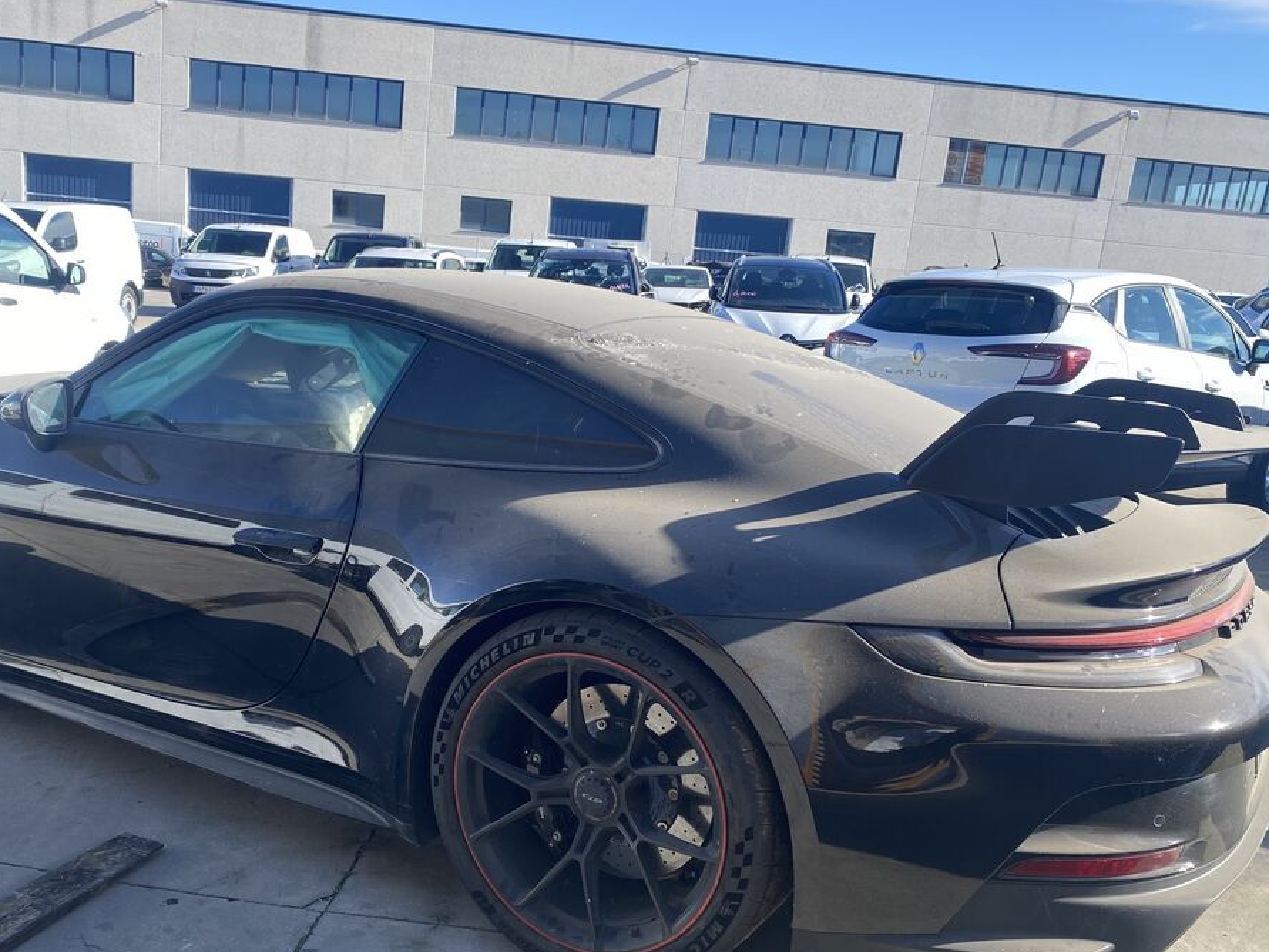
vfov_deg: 40.4
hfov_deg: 52.3
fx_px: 1284
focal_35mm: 35
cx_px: 514
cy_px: 610
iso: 32
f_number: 1.8
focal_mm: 4.25
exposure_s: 1/460
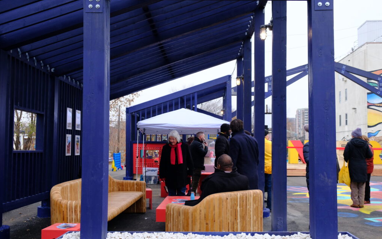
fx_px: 375
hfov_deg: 54.0
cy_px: 126
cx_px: 192
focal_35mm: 36
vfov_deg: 35.3
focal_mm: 23.3
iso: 800
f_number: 5.6
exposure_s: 1/110
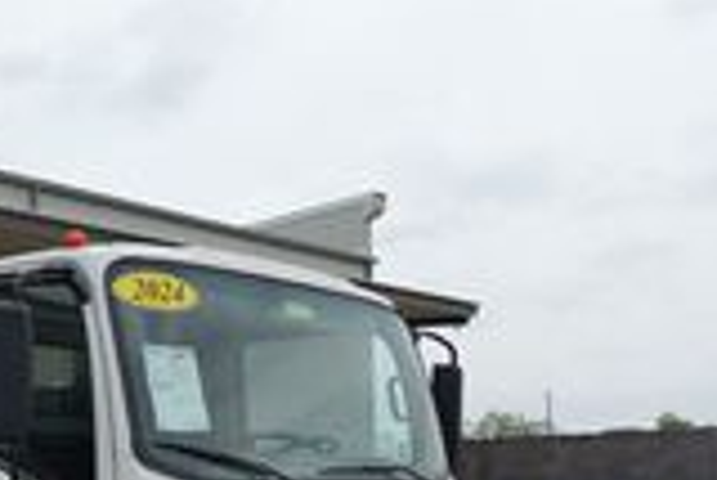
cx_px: 4
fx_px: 997
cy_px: 507
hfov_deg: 35.8
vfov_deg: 25.4
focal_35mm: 50
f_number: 2
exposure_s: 1/3200
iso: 125
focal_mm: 7.6
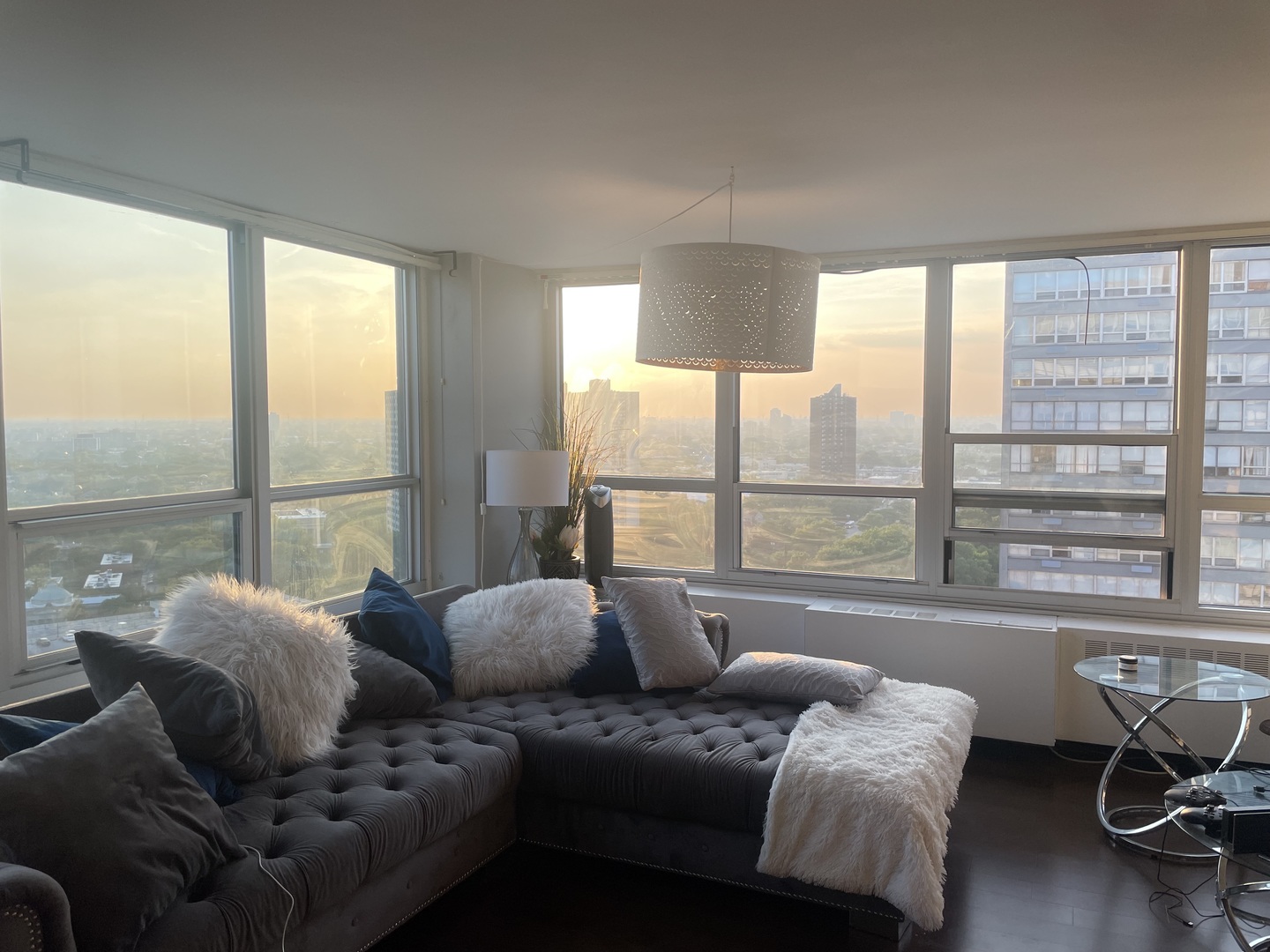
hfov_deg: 67.3
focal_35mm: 26
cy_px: 476
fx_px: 954
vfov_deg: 53.1
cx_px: 635
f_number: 1.6
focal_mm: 4.2
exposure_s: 1/369
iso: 32
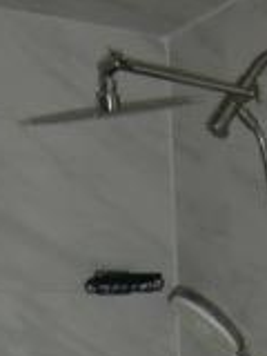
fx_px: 987
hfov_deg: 15.3
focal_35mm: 96
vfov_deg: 17.8
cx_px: 218
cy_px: 565
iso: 125
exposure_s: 1/30
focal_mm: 4.3
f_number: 7.5
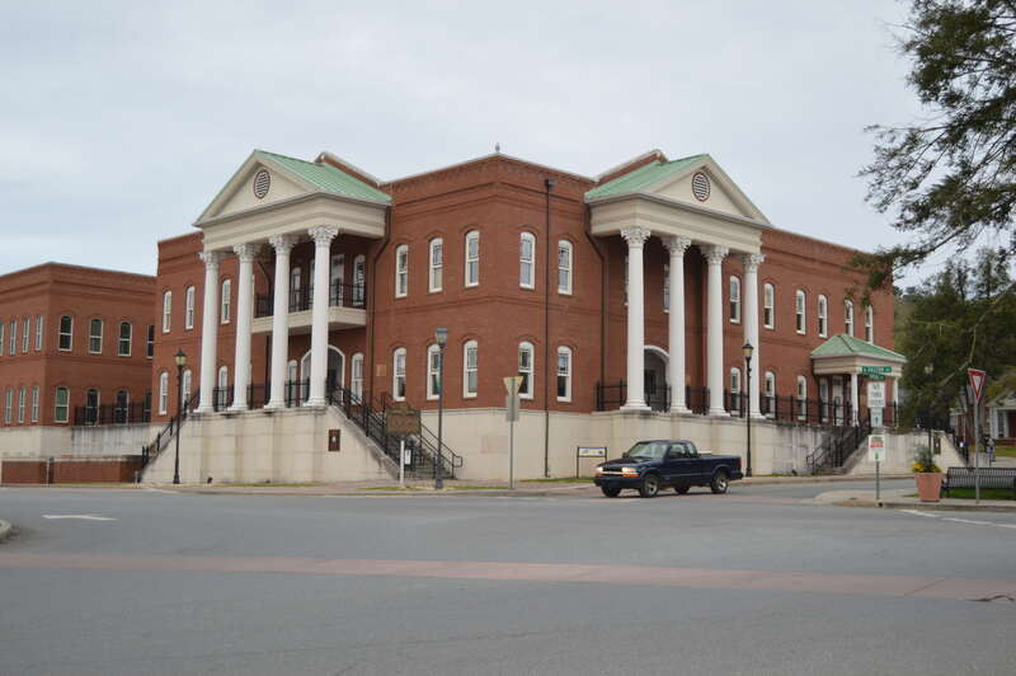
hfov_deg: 46.4
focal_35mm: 42
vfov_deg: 31.8
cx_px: 508
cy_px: 338
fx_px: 1184
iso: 400
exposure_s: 1/100
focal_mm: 28
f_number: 5
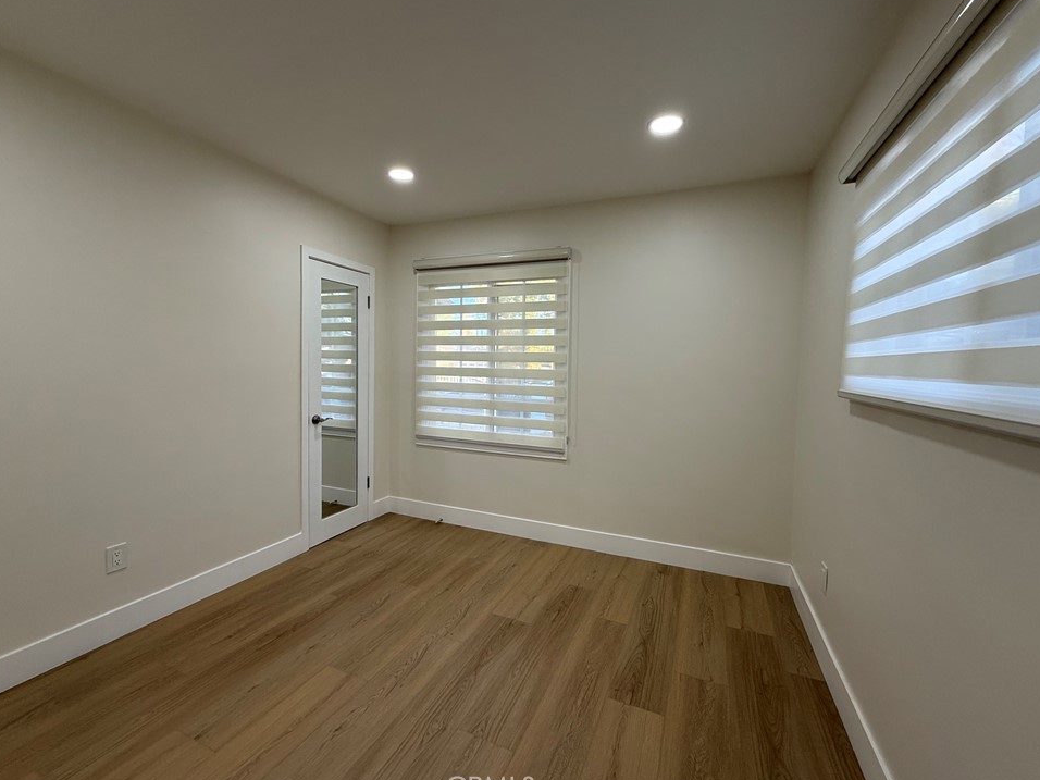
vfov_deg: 81.7
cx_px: 515
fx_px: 451
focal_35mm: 15
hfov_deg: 98.2
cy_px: 384
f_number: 2.2
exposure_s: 1/99
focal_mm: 2.22
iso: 80
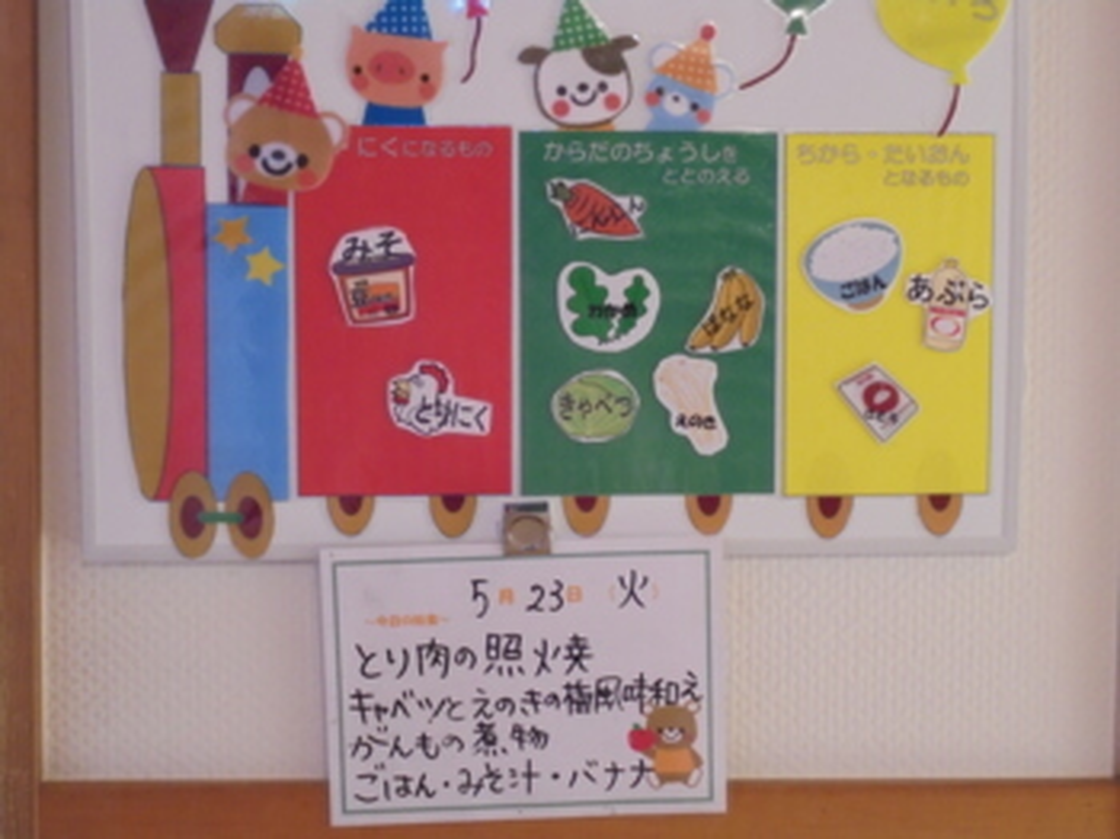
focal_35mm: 43
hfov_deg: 43.9
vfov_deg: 33.6
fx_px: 1390
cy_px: 420
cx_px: 560
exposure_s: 1/20
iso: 400
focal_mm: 7.8
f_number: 4.5
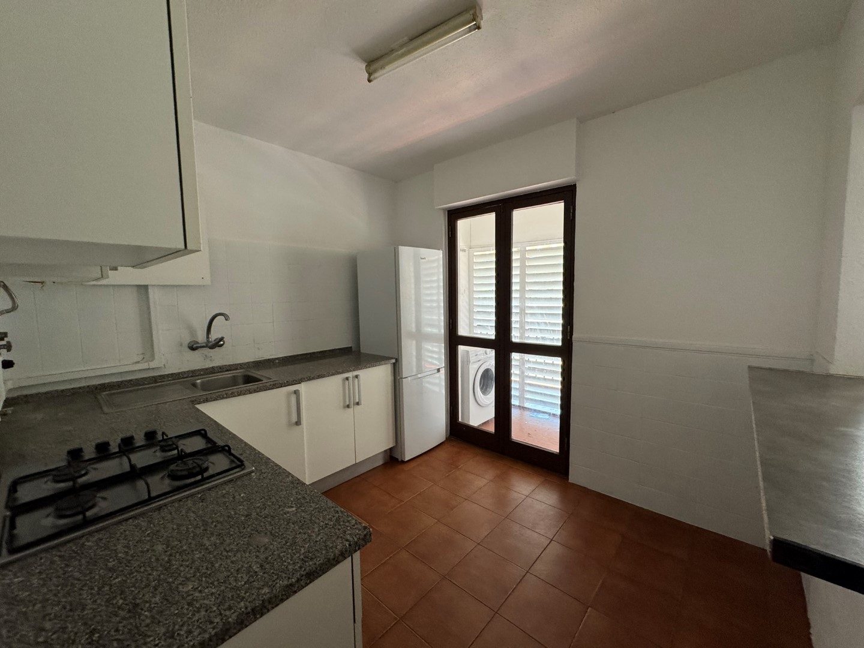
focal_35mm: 14
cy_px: 324
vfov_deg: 85.7
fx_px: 349
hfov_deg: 102.1
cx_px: 432
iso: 250
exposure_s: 1/99
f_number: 2.2
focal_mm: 2.22
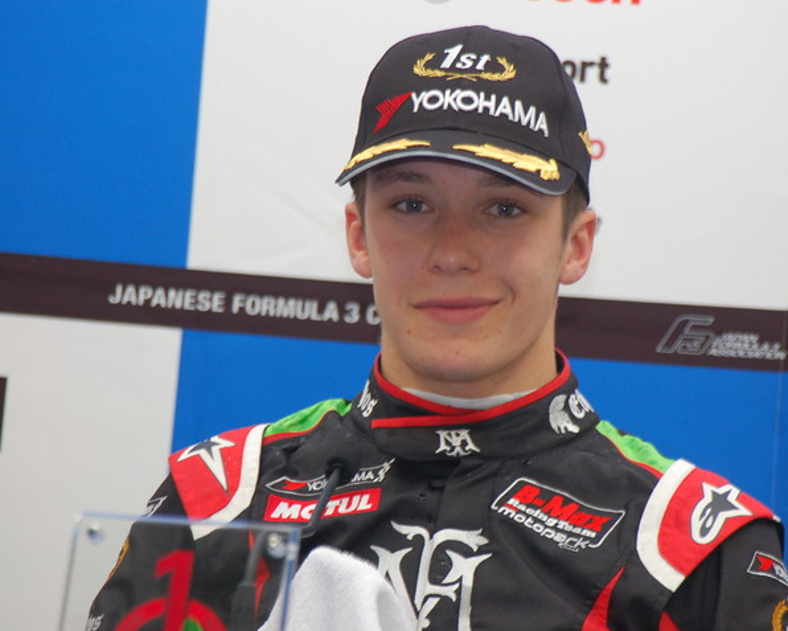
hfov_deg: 6.7
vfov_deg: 5.4
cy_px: 316
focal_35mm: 289
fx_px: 6741
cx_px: 455
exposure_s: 1/60
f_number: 5.6
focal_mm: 170
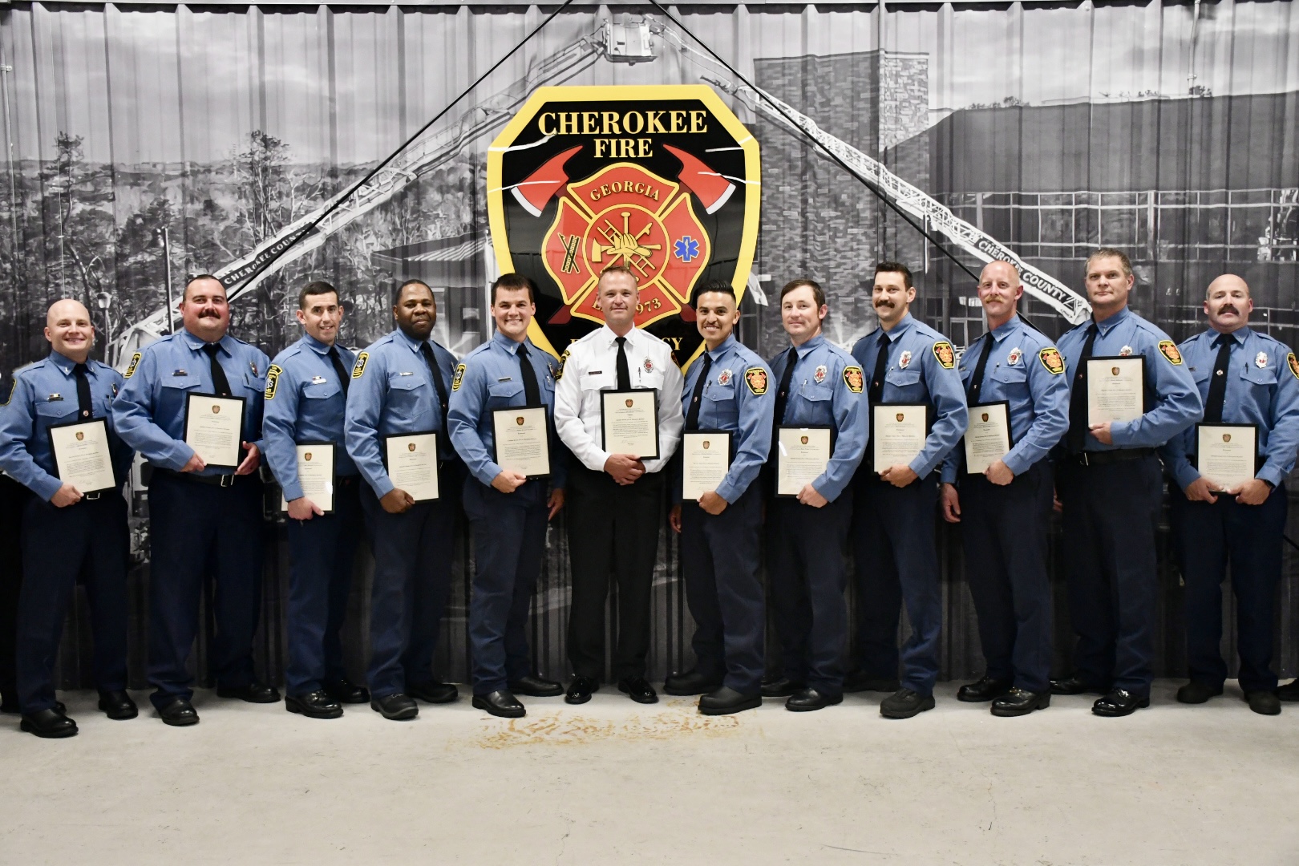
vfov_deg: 34.2
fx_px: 1407
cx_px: 650
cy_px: 433
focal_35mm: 39
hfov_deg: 49.6
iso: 3200
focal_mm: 26
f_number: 3.8
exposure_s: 1/100
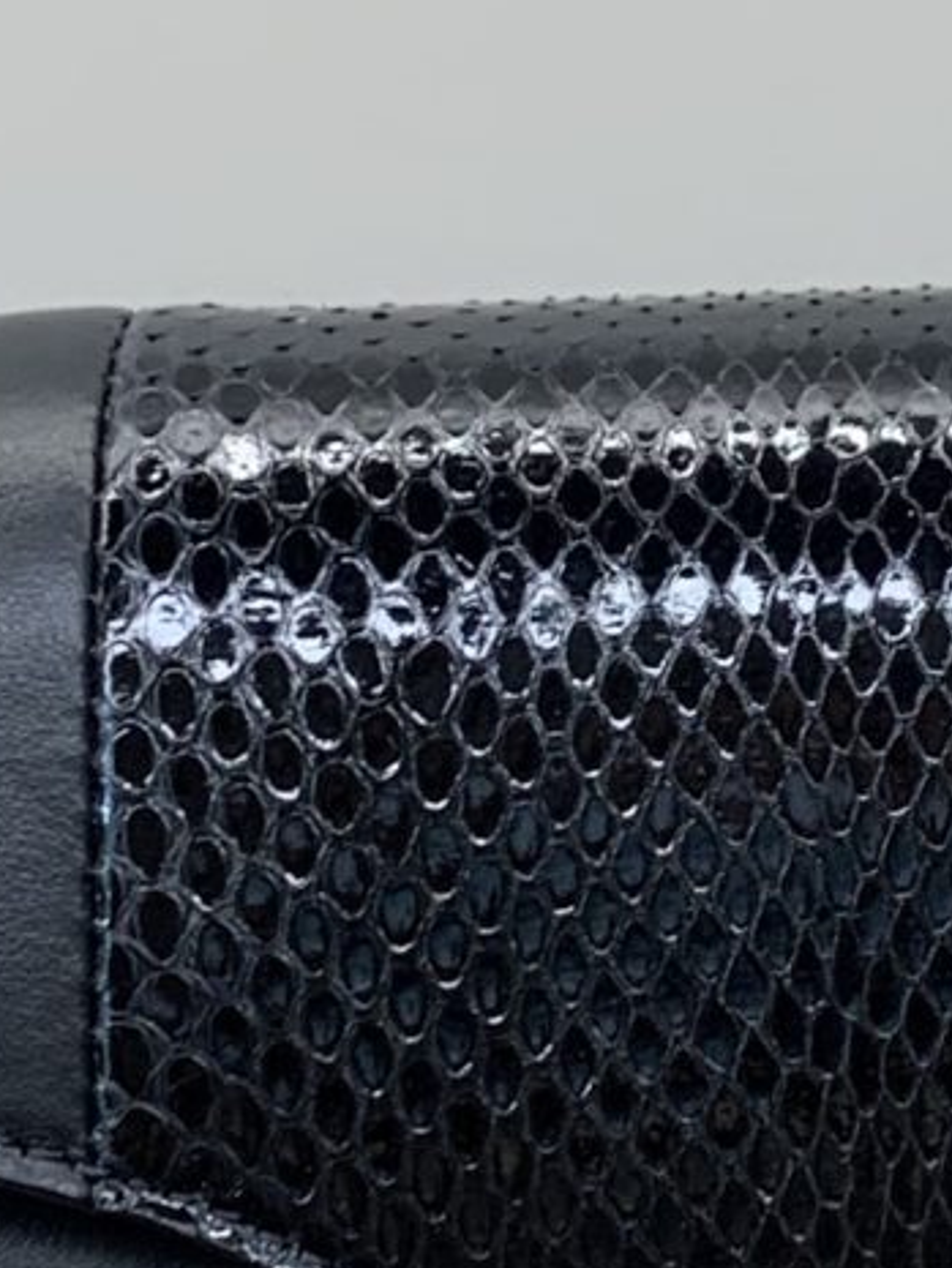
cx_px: 922
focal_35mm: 143
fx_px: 5241
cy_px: 586
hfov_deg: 10.3
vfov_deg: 13.8
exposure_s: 1/121
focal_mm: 4.25
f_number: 1.8
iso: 80
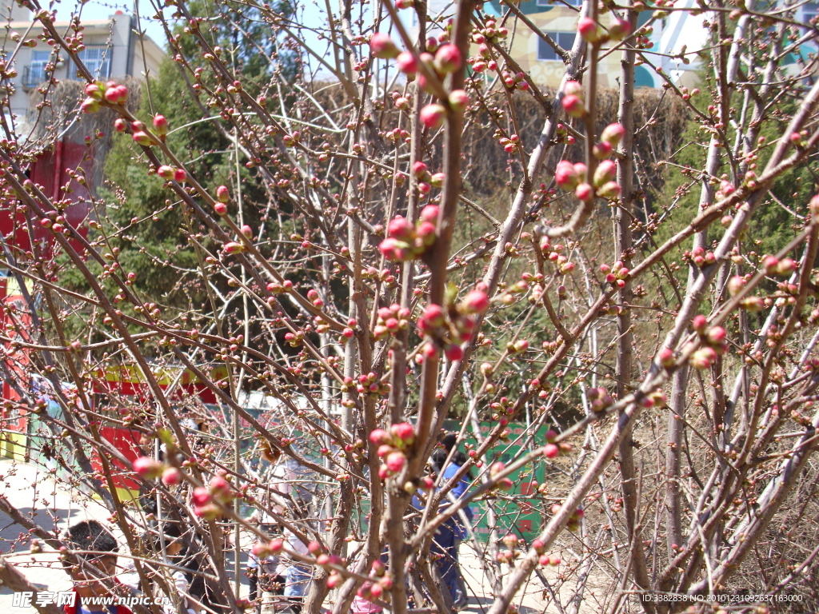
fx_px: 899
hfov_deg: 49.0
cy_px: 307
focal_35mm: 38
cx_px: 410
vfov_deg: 37.7
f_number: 3
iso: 50
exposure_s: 1/291
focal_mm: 6.36
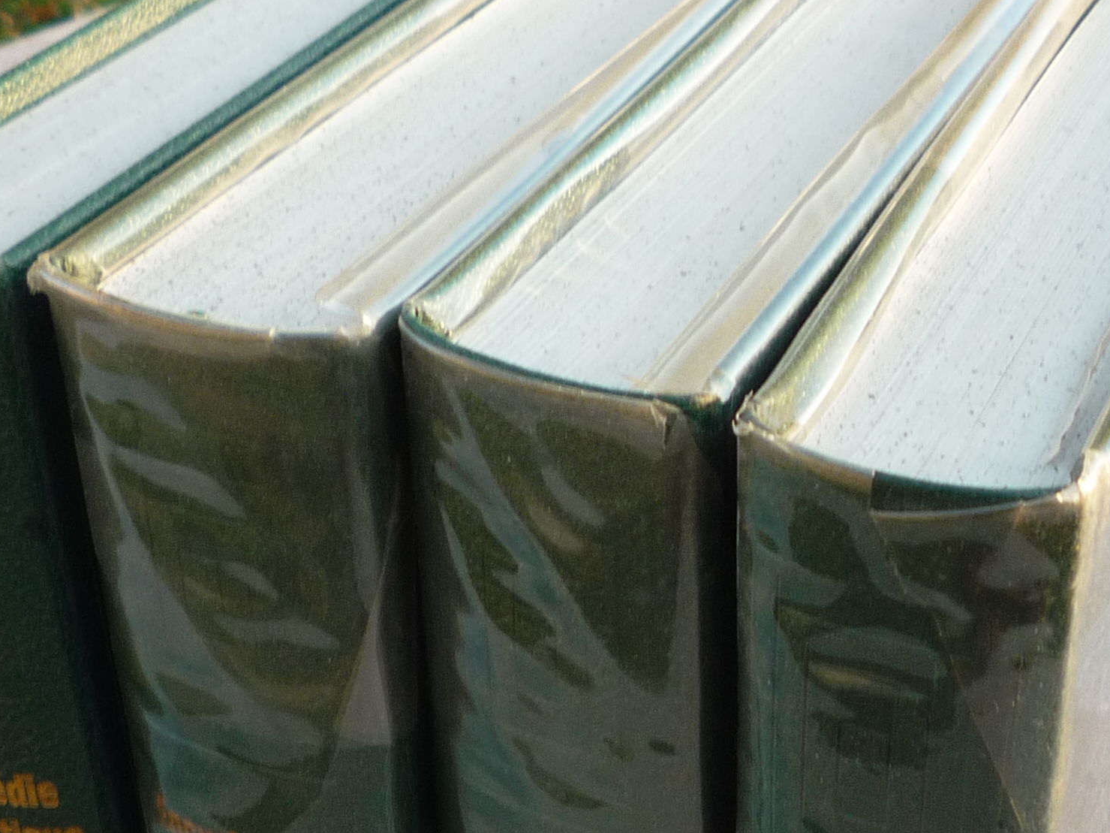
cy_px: 852
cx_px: 700
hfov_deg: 26.2
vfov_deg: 19.3
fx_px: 2373
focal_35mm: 74
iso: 100
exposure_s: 1/80
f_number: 3.3
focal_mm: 5.2
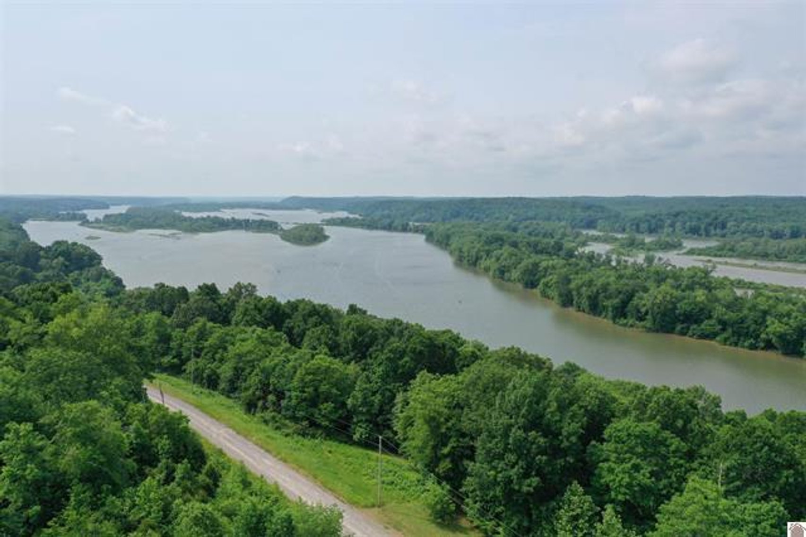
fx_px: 627
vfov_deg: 46.4
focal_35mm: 28
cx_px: 403
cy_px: 268
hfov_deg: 65.5
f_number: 6.3
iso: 100
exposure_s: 1/500
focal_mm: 10.26
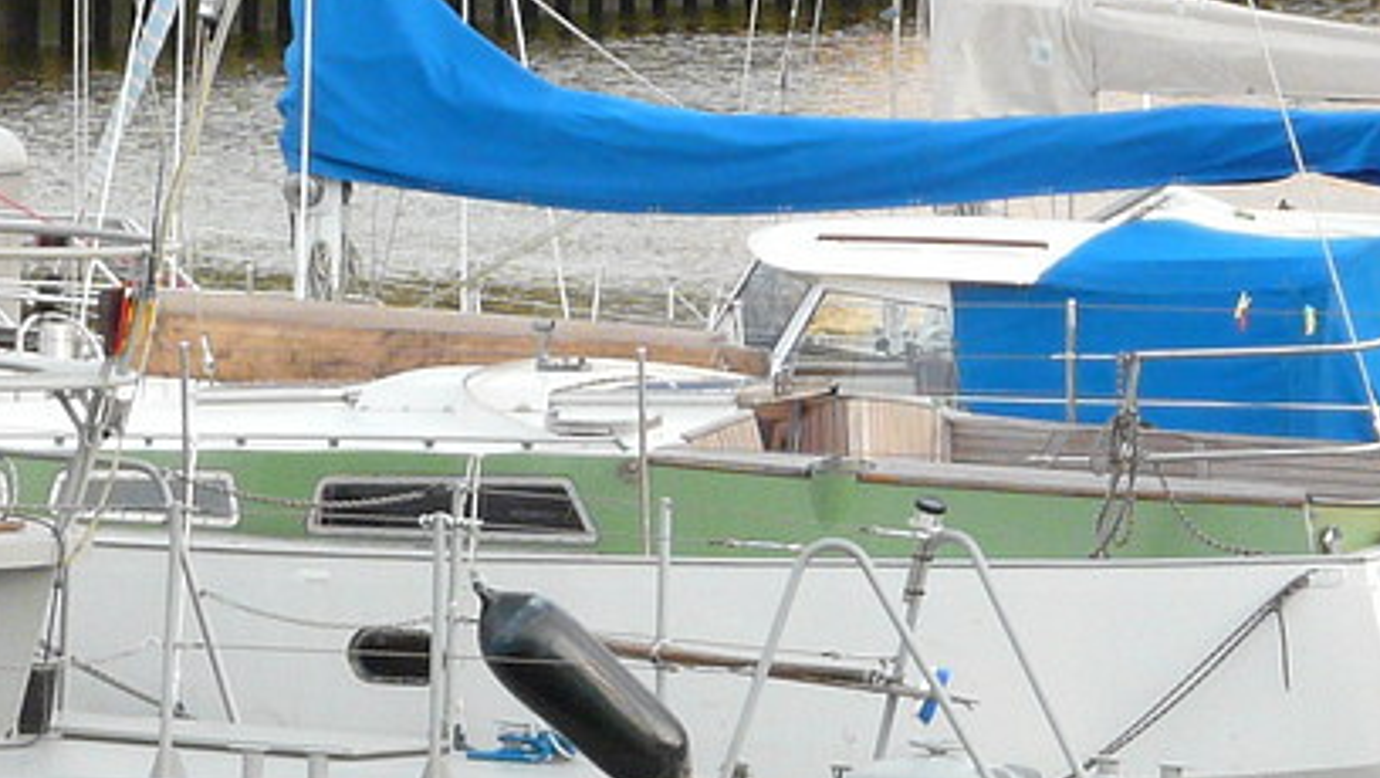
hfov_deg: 7.2
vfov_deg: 4.1
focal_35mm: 298
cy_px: 578
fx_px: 10910
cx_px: -345
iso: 200
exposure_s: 1/125
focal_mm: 18
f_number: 3.6
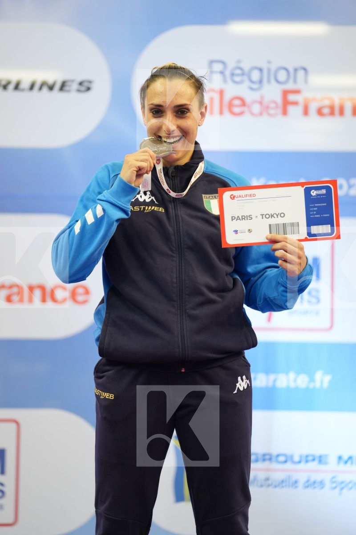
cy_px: 268
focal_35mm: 156
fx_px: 2314
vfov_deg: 13.2
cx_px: 178
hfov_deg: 8.8
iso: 1000
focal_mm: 156
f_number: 2.8
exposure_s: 1/250
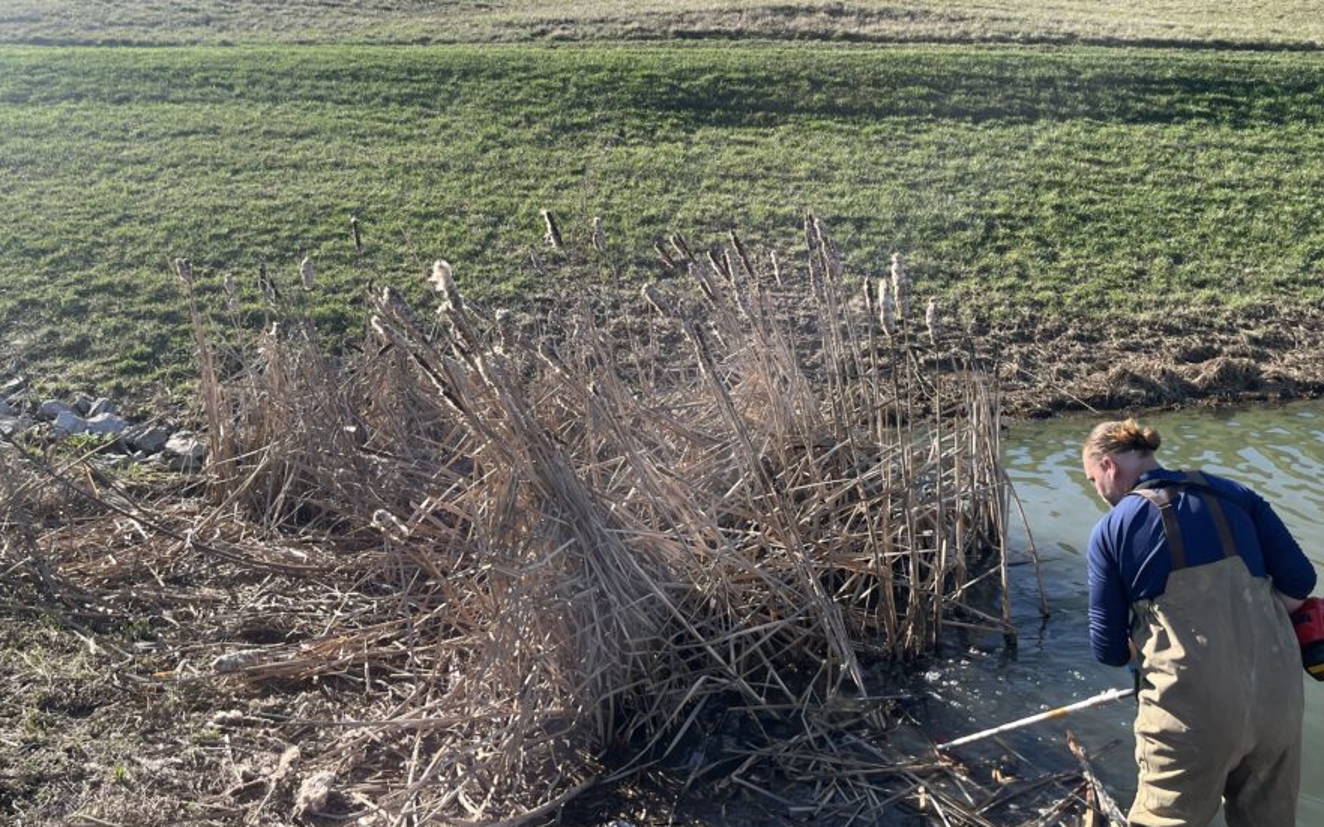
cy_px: 312
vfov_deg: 39.2
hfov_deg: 59.7
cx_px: 651
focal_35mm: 32
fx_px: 1155
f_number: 1.6
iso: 50
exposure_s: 1/1372
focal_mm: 5.1
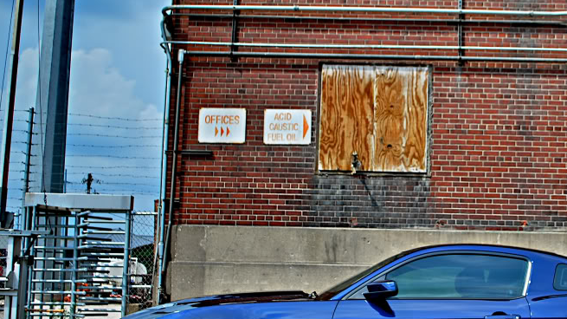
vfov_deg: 20.4
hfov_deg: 34.8
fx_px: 887
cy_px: 170
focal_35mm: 59
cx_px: 412
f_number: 5
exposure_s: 1/100
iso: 100
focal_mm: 24
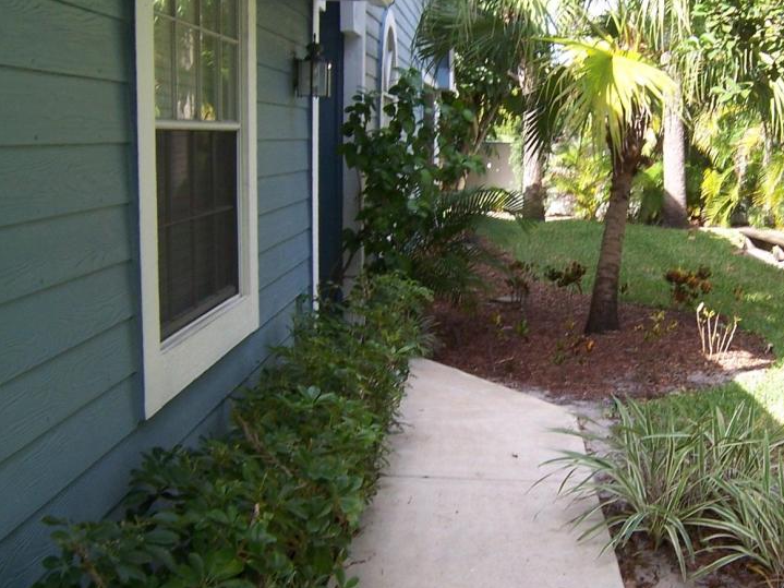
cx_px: 539
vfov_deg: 30.9
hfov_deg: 39.8
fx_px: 1064
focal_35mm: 47
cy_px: 295
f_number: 3.4
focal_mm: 5.5
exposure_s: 1/180
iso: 80
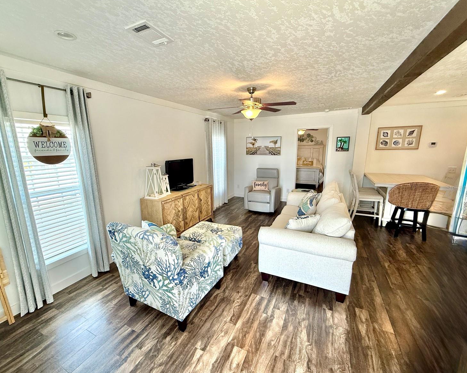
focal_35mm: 15
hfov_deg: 96.7
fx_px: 207
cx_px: 220
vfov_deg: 84.0
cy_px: 187
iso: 125
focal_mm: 2.22
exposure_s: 1/120
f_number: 2.2
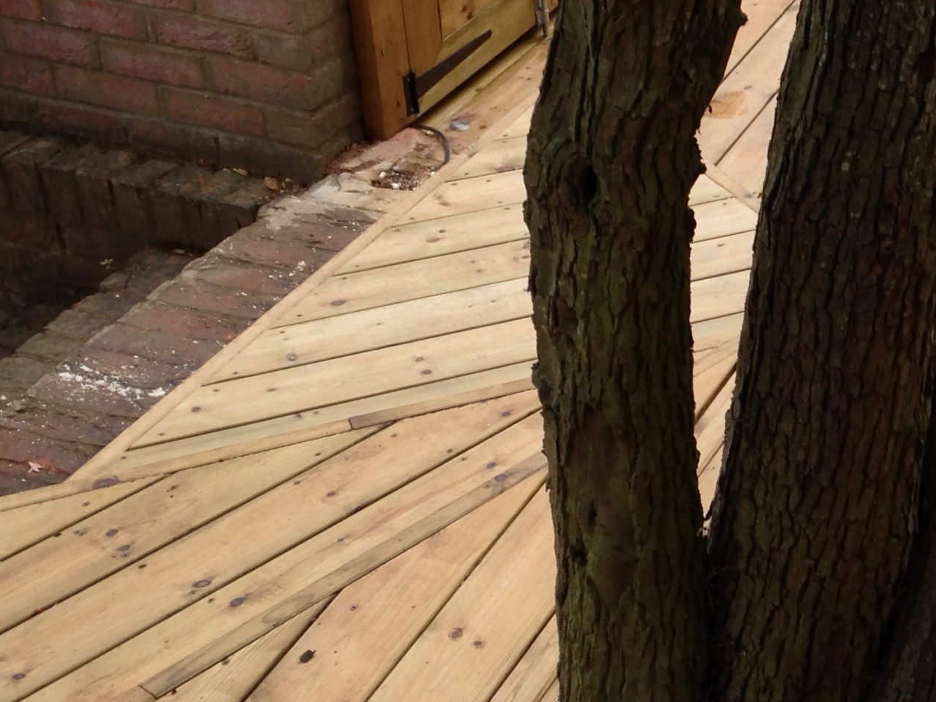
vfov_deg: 17.3
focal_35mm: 85
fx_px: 2298
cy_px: 217
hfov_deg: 21.6
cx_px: 1067
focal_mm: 4.12
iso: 50
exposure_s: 1/152
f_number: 2.4
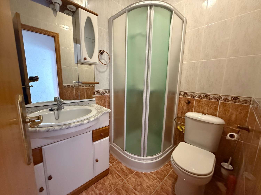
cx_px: 130
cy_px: 98
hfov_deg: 102.1
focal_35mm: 14
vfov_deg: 85.7
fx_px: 106
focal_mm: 2.22
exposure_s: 1/50
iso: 1000
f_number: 2.2
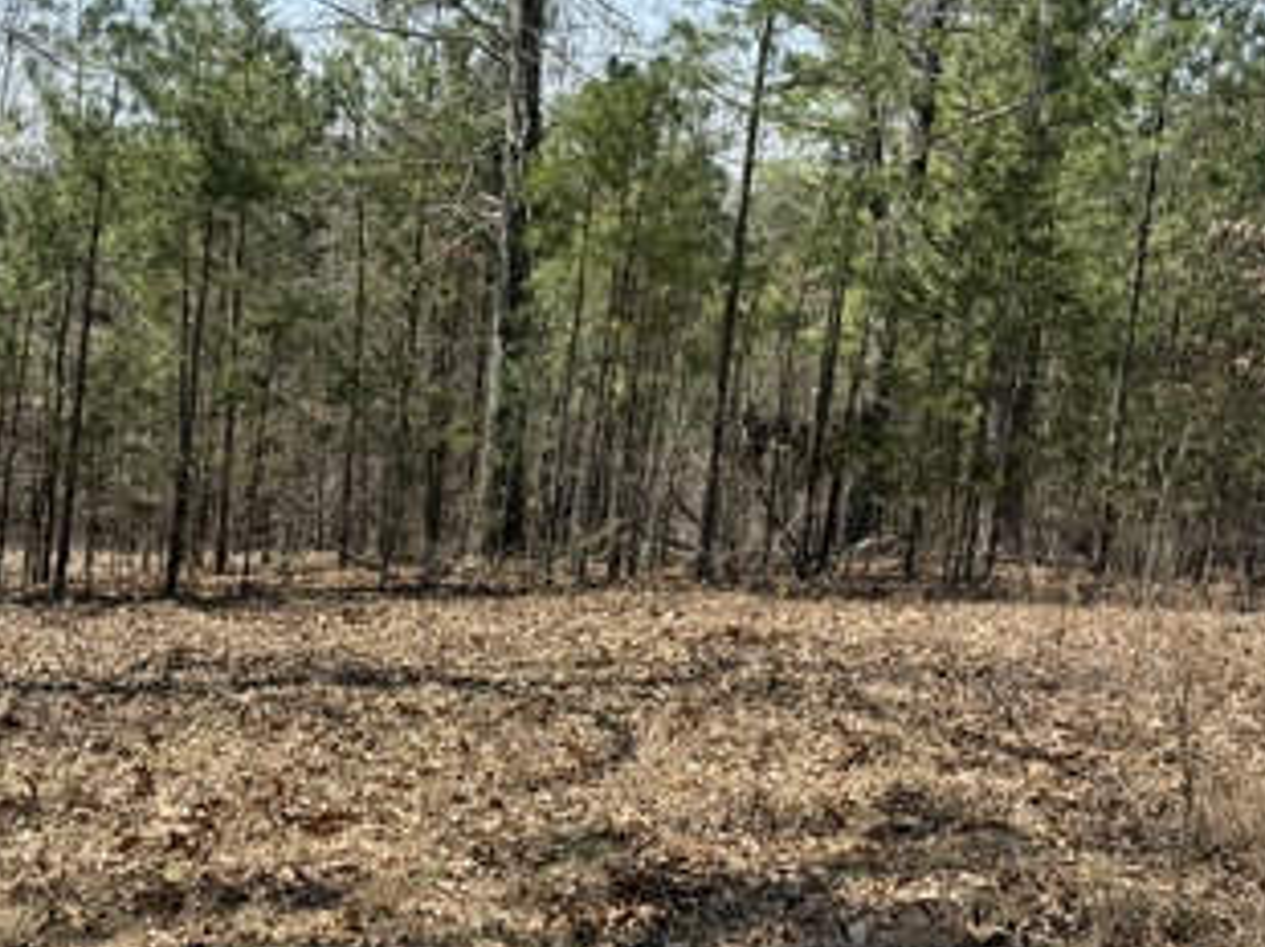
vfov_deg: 23.6
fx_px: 2264
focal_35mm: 62
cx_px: 473
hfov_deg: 31.1
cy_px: 445
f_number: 1.78
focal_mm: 6.76
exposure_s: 1/2342
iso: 80
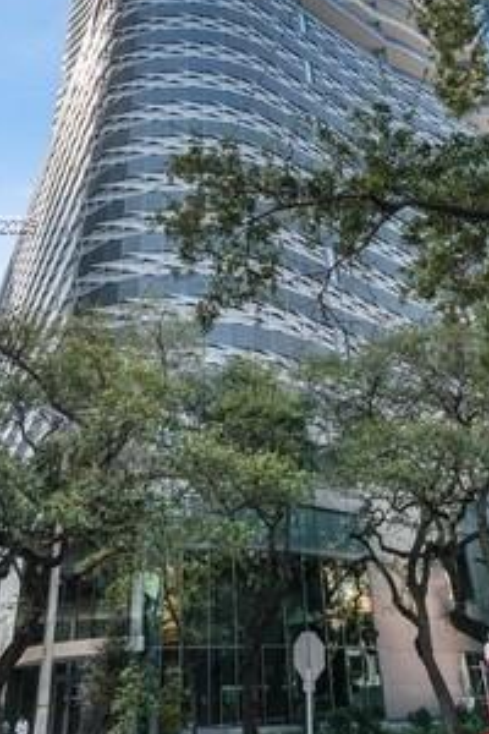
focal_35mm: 34
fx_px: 693
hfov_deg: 38.9
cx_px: 242
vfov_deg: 54.3
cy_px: 225
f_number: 8
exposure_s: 1/160
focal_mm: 17
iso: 200
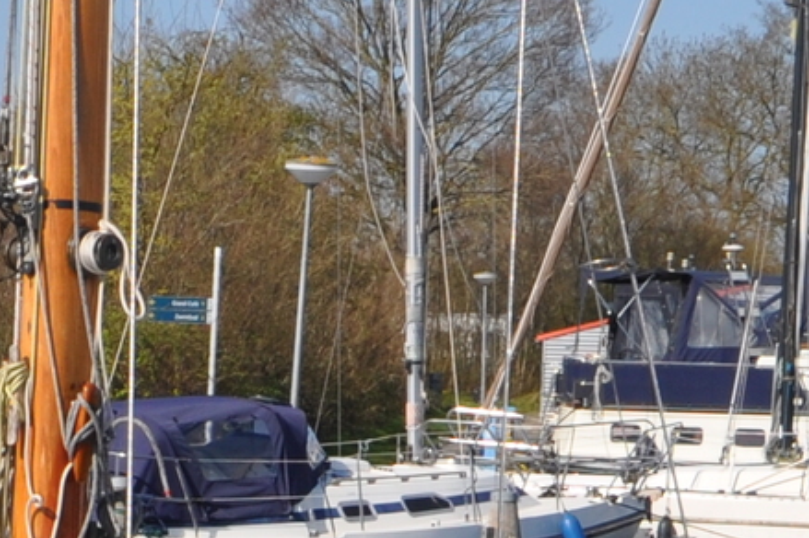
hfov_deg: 9.9
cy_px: 1054
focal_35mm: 205
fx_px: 4603
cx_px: -98
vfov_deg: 6.5
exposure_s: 1/400
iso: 200
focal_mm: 24
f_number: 10
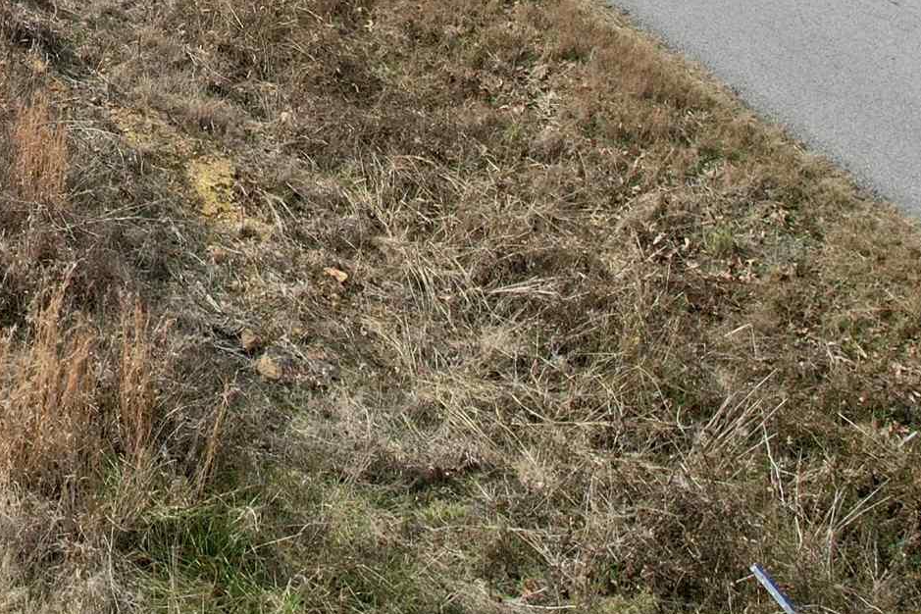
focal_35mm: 72
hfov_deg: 24.4
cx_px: -288
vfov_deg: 16.8
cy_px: -363
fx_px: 1842
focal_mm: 8.38
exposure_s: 1/2000
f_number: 2.8
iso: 200
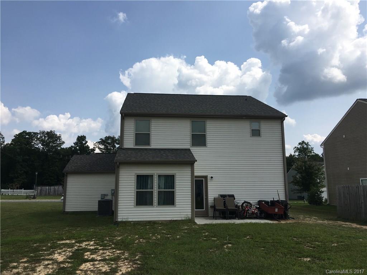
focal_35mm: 29
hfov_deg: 61.7
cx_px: 184
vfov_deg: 48.2
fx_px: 307
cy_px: 138
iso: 25
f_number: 2.2
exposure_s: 1/2481
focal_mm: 4.15
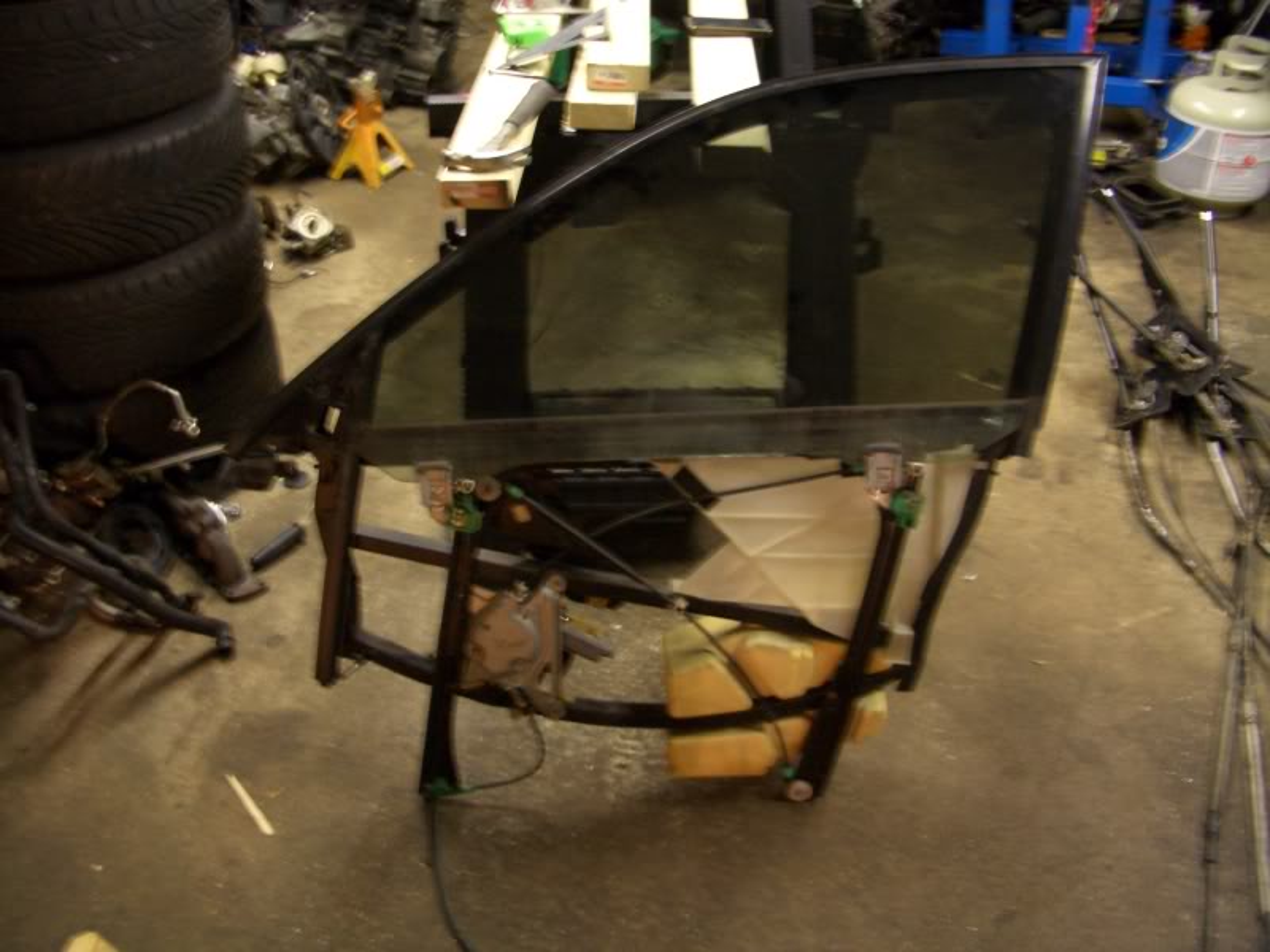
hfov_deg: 52.6
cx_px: 635
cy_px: 476
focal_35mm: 35
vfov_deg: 40.7
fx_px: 1284
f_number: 2.6
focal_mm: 5.8
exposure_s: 1/8
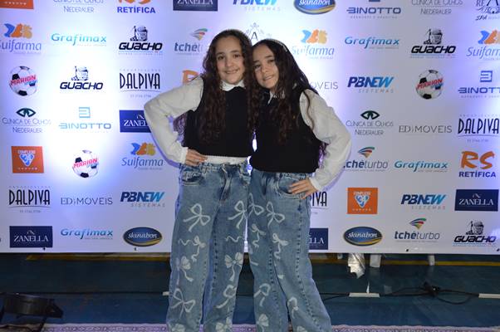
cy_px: 166
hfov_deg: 49.6
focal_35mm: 39
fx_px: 541
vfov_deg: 34.1
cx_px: 250
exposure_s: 1/100
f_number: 4
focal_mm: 26
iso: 400
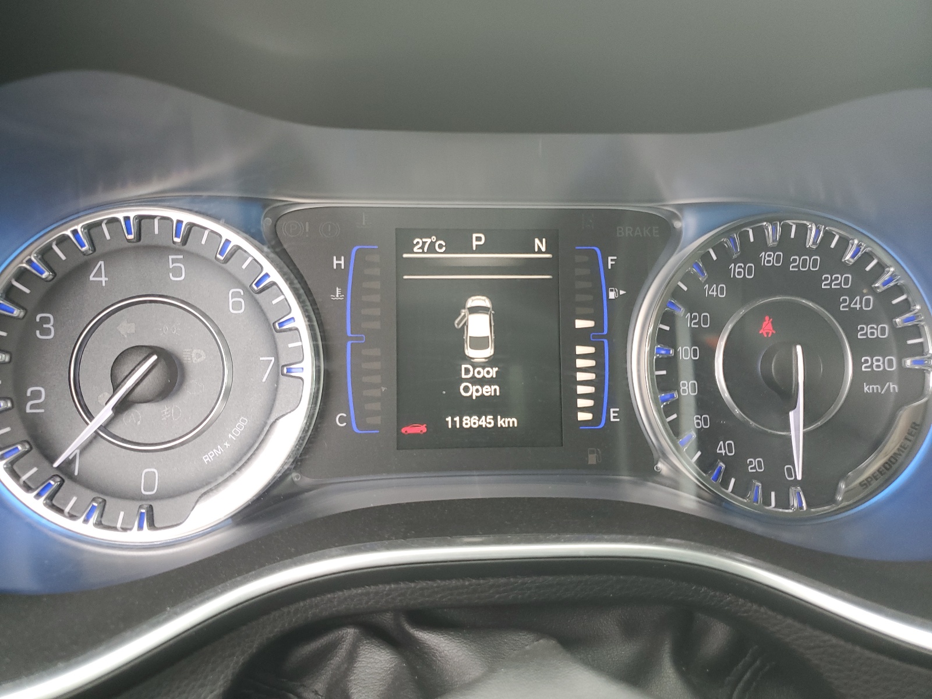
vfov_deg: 53.1
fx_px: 700
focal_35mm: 26
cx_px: 466
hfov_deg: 67.3
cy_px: 350
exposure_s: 1/60.2
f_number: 1.5
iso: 65
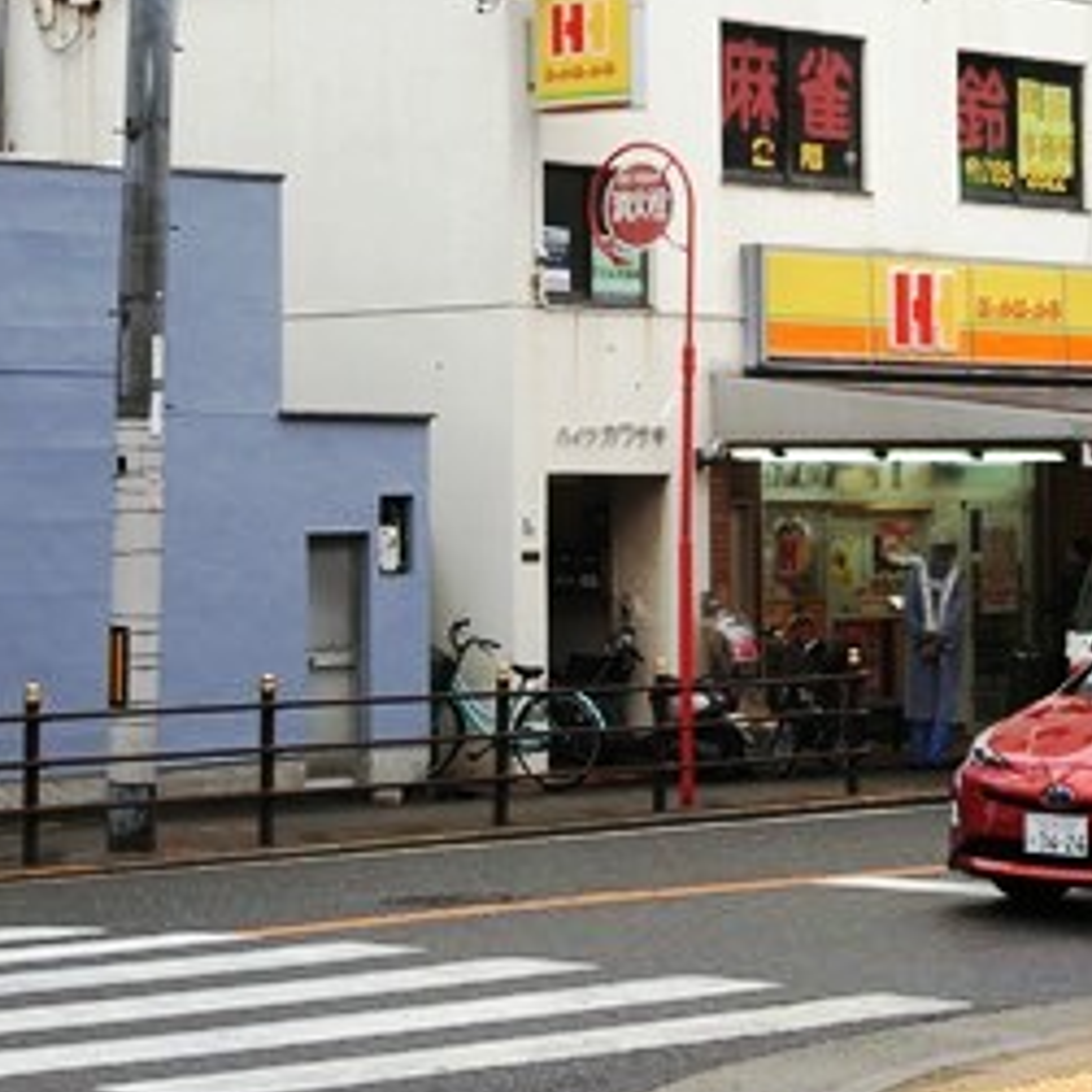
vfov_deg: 13.0
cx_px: 722
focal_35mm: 134
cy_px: 431
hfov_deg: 13.0
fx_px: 4783
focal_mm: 18.1
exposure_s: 1/125
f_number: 6
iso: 250
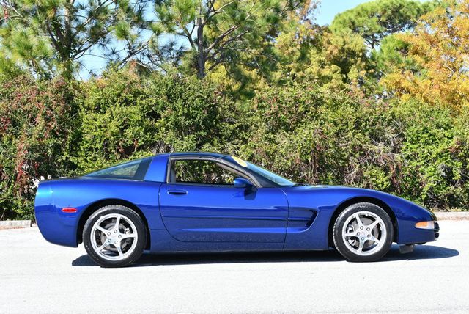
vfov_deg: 17.1
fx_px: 1043
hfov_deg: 25.3
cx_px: 234
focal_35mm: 80
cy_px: 157
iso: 200
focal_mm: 40
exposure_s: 1/250
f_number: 8
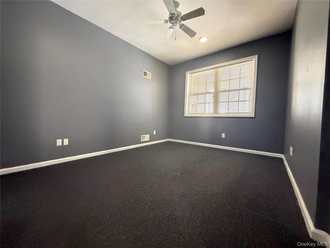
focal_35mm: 14
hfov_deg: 102.1
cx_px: 165
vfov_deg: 85.7
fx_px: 133
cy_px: 124
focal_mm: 2.22
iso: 800
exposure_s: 1/60
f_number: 2.2
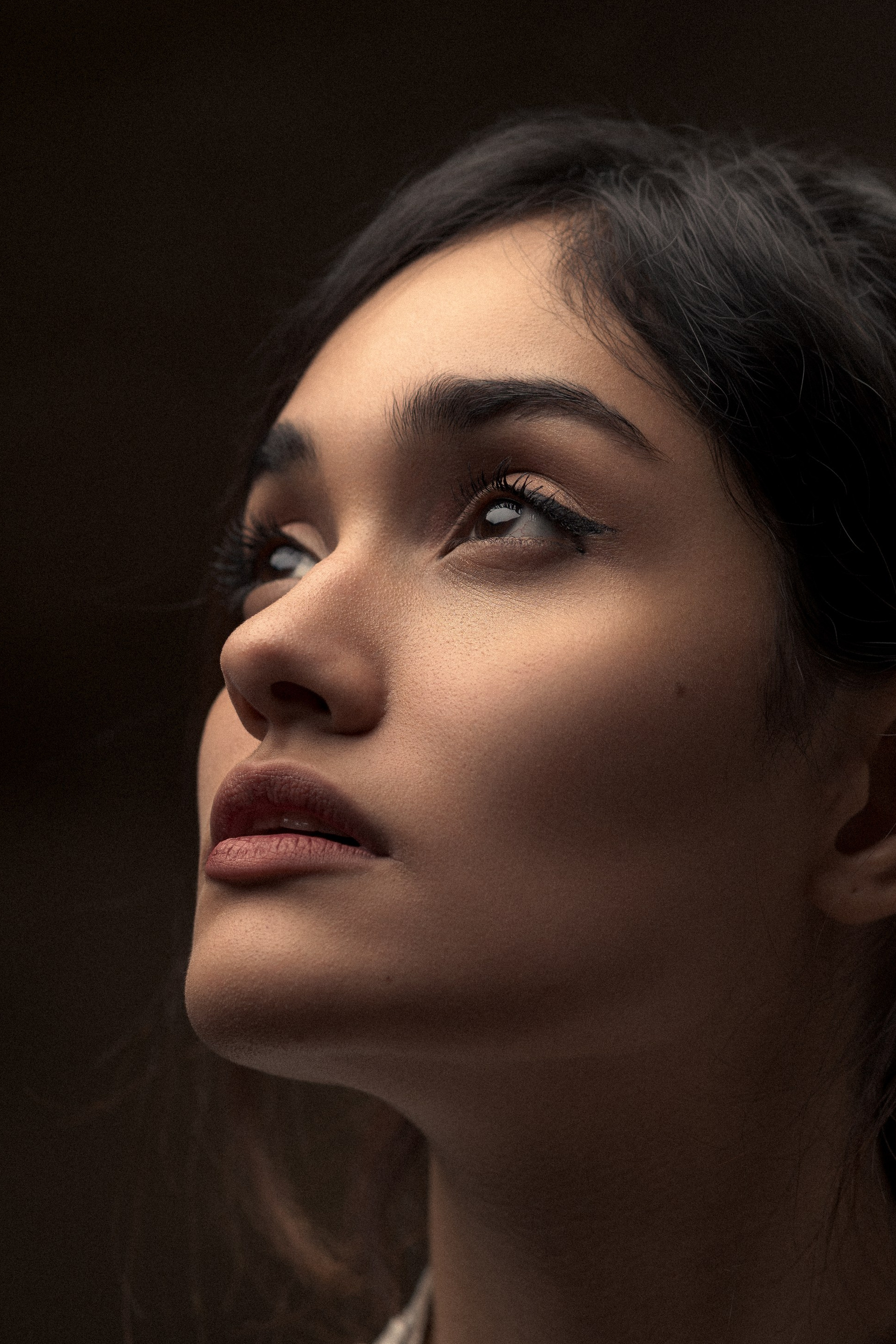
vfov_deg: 17.0
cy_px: 835
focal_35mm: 120
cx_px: 606
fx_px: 4480
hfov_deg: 11.4
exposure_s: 1/160
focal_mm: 85
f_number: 4
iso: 50
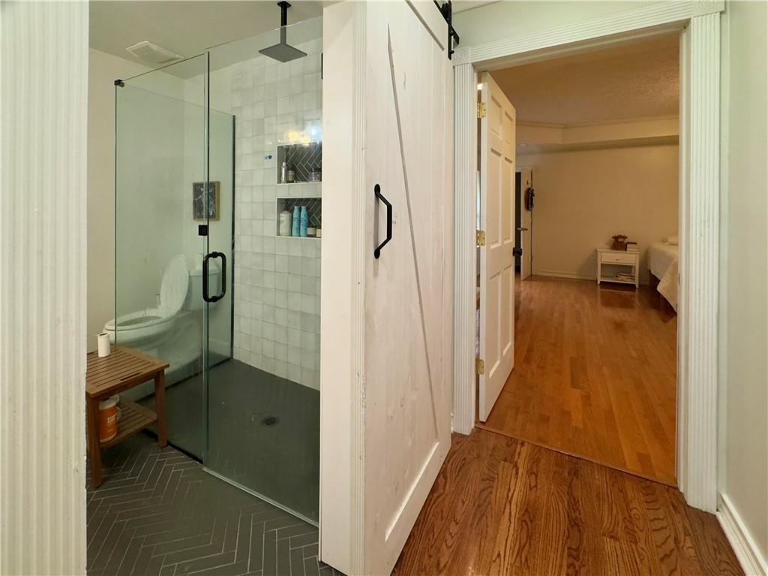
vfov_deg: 85.6
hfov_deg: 102.1
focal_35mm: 14
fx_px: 310
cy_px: 288
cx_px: 384
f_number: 2.2
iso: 320
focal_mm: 2.22
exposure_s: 1/60
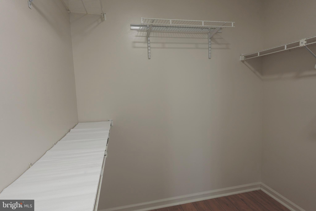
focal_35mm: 20
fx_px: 176
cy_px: 106
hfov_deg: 84.0
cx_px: 158
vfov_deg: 61.9
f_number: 2
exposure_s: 1/80
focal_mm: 7.6
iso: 160
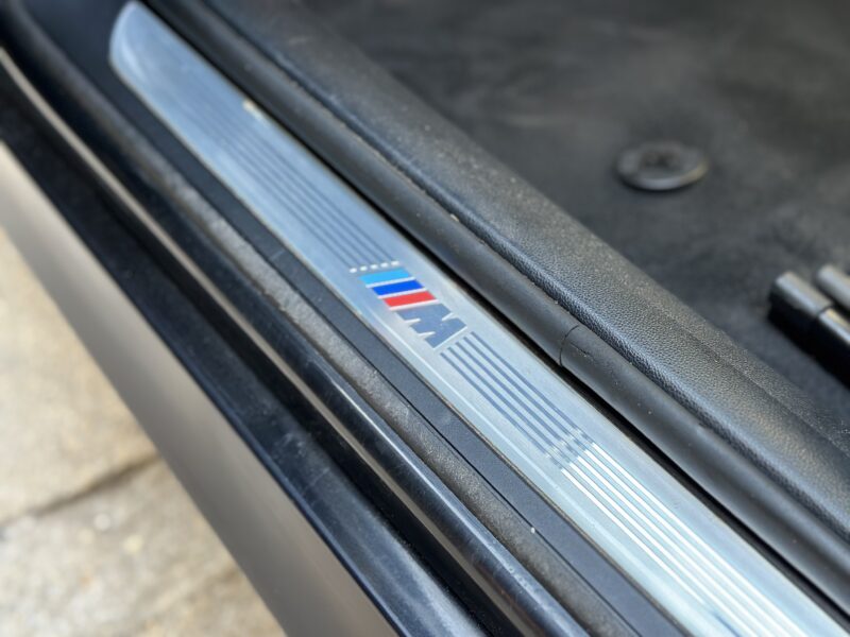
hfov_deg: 39.7
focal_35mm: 48
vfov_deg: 30.3
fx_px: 1179
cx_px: 425
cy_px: 318
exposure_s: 1/100
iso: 200
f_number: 1.78
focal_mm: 6.86
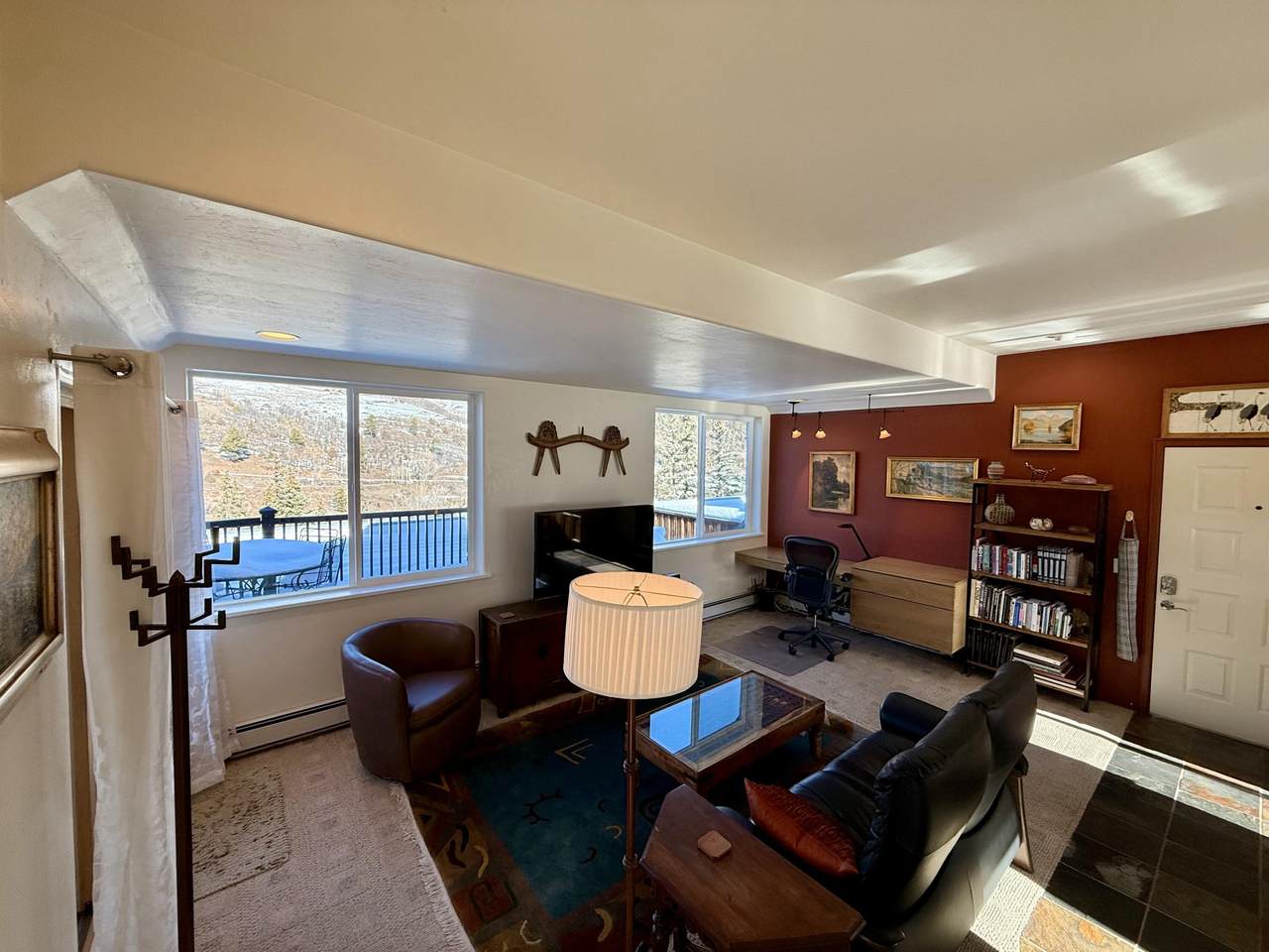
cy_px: 476
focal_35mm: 14
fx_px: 513
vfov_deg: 85.7
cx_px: 634
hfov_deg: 102.1
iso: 64
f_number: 2.2
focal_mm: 2.22
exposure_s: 1/179
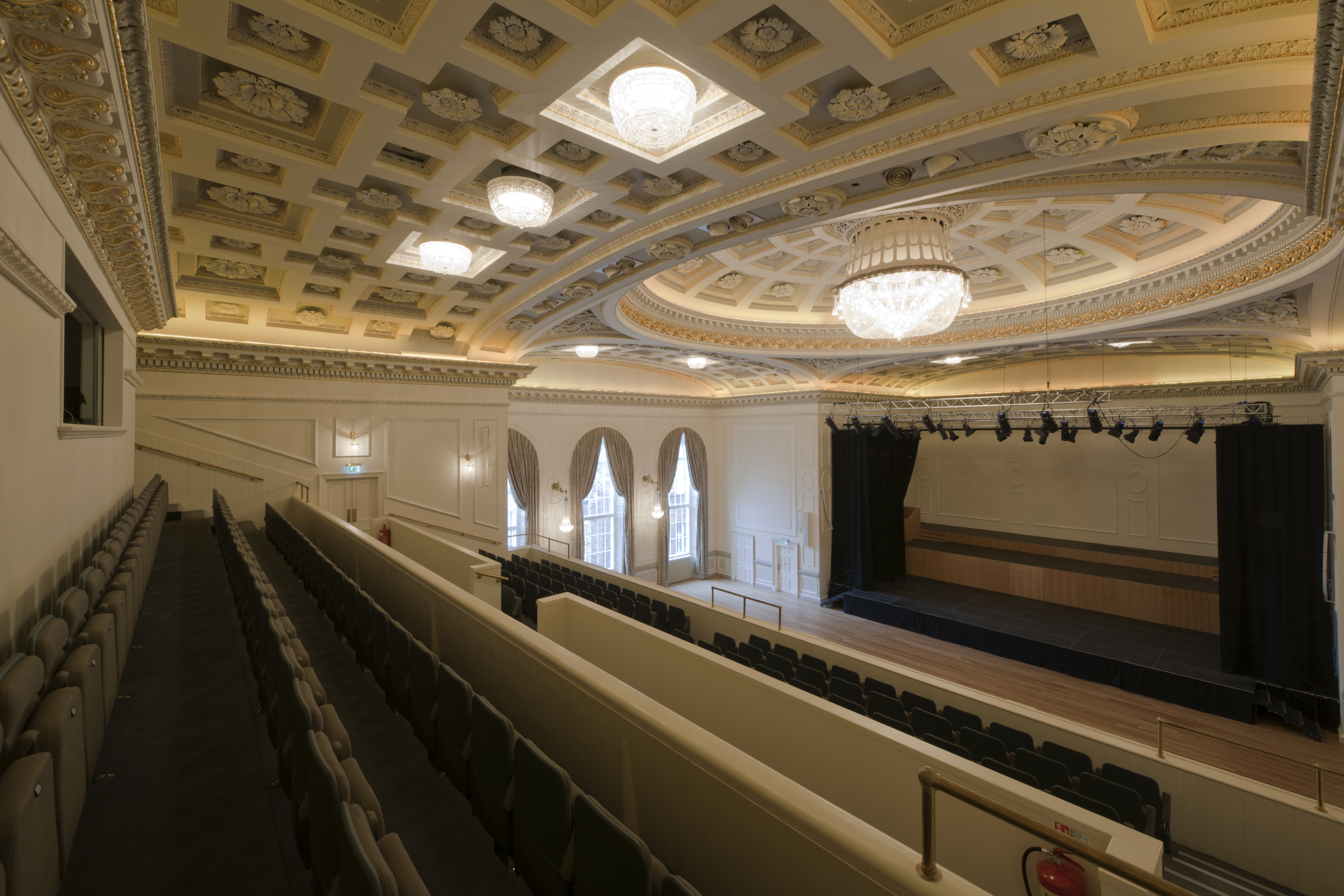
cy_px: 448
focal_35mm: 14
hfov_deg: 104.3
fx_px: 523
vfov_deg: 81.2
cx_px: 672
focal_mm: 14
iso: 100
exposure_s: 6
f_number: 16
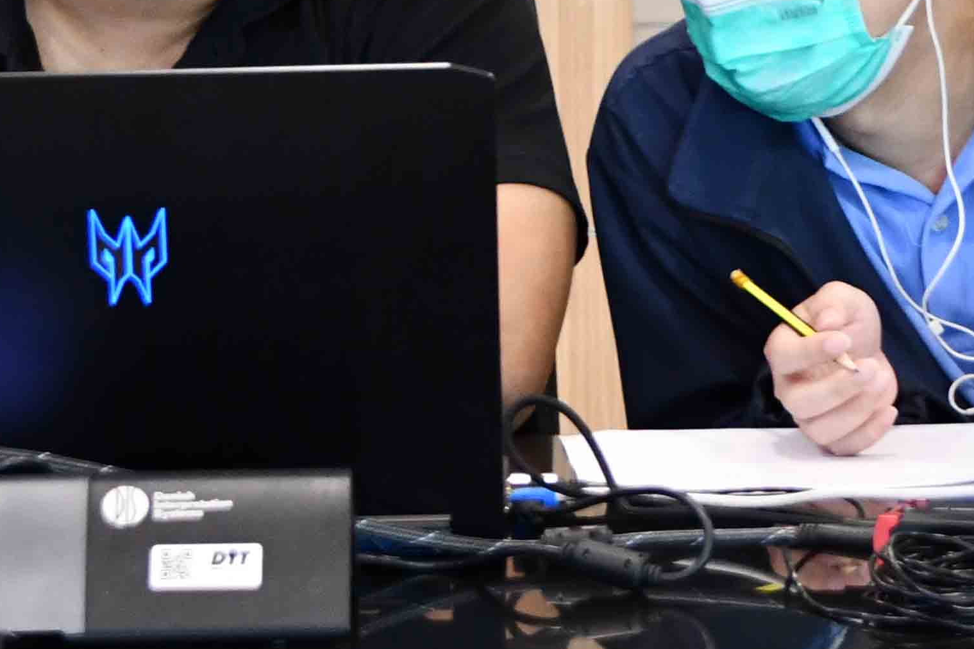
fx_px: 6546
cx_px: 648
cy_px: -153
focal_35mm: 242
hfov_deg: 8.5
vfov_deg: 5.6
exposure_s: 1/125
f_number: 4.5
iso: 2200
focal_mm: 44
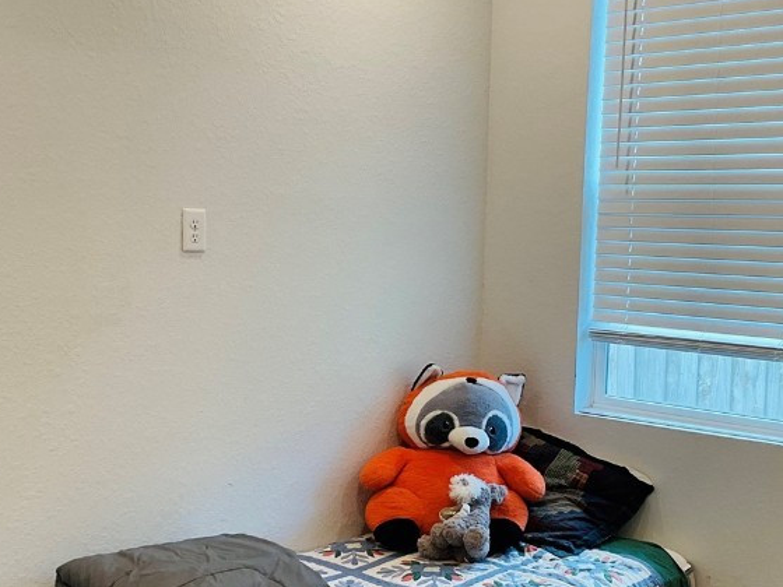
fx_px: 1199
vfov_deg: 27.4
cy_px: 386
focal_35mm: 53
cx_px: 449
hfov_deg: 36.1
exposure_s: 1/60
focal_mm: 3
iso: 40
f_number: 1.8
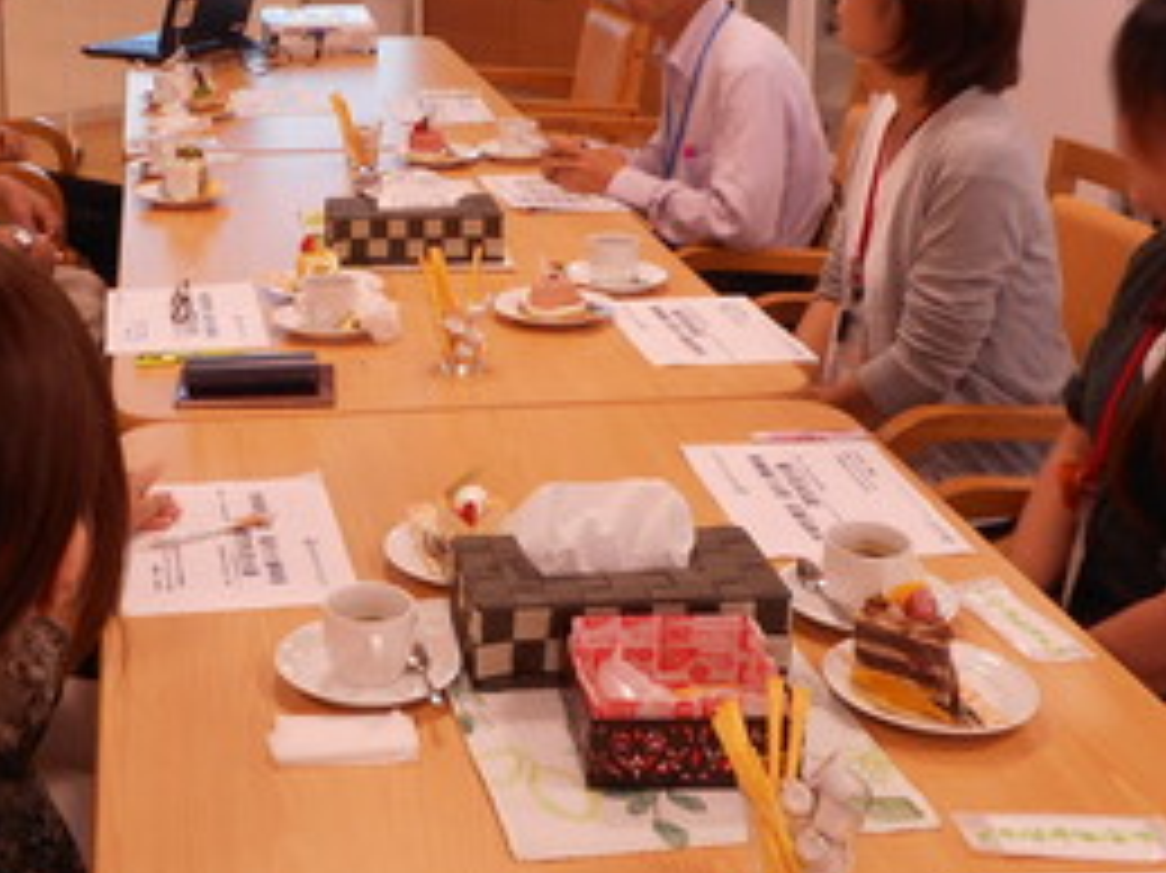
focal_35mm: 53
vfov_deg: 27.1
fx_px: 1784
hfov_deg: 35.4
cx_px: 290
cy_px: 212
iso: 80
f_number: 3.7
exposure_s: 1/13
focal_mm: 4.5
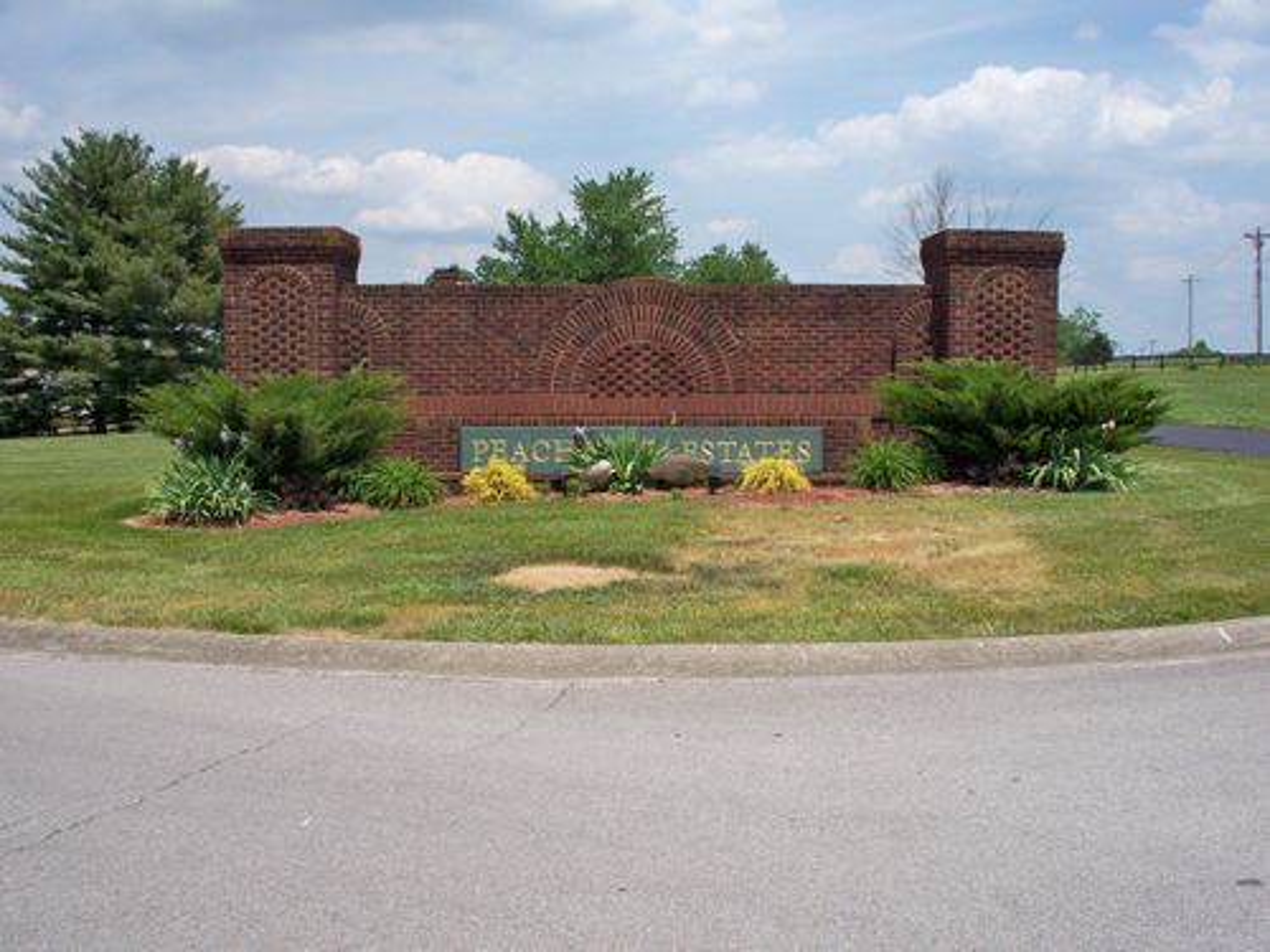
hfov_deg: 52.6
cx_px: 635
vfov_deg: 40.7
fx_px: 1284
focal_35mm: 35
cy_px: 476
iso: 125
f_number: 4.8
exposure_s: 1/1250
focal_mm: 7.54
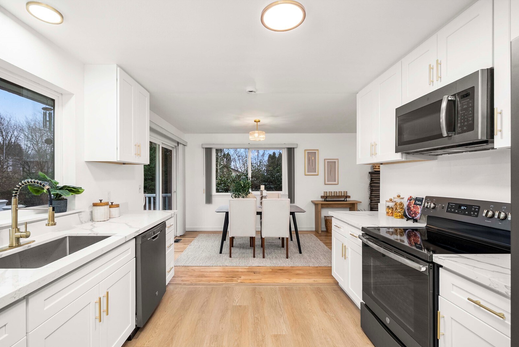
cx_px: 248
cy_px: 185
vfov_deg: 77.3
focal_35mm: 15
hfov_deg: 100.3
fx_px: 216
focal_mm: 14
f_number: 7.1
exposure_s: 1/60
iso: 125
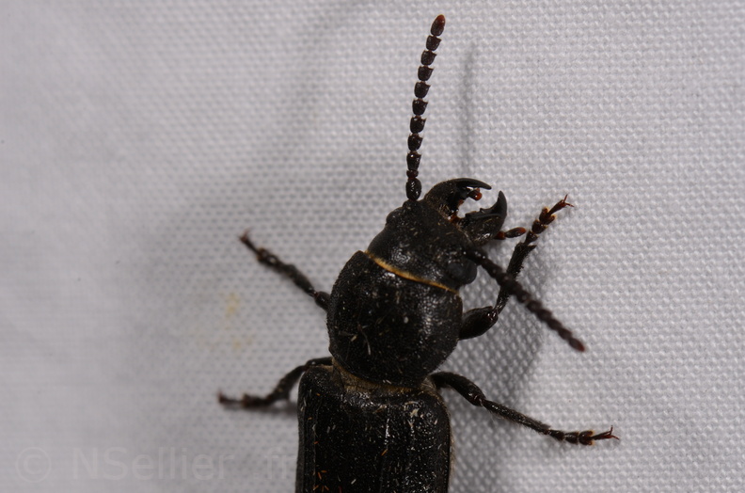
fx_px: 2632
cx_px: 372
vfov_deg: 10.7
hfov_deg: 16.1
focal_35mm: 128
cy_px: 246
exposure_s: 1/60
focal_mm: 85
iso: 100
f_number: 25
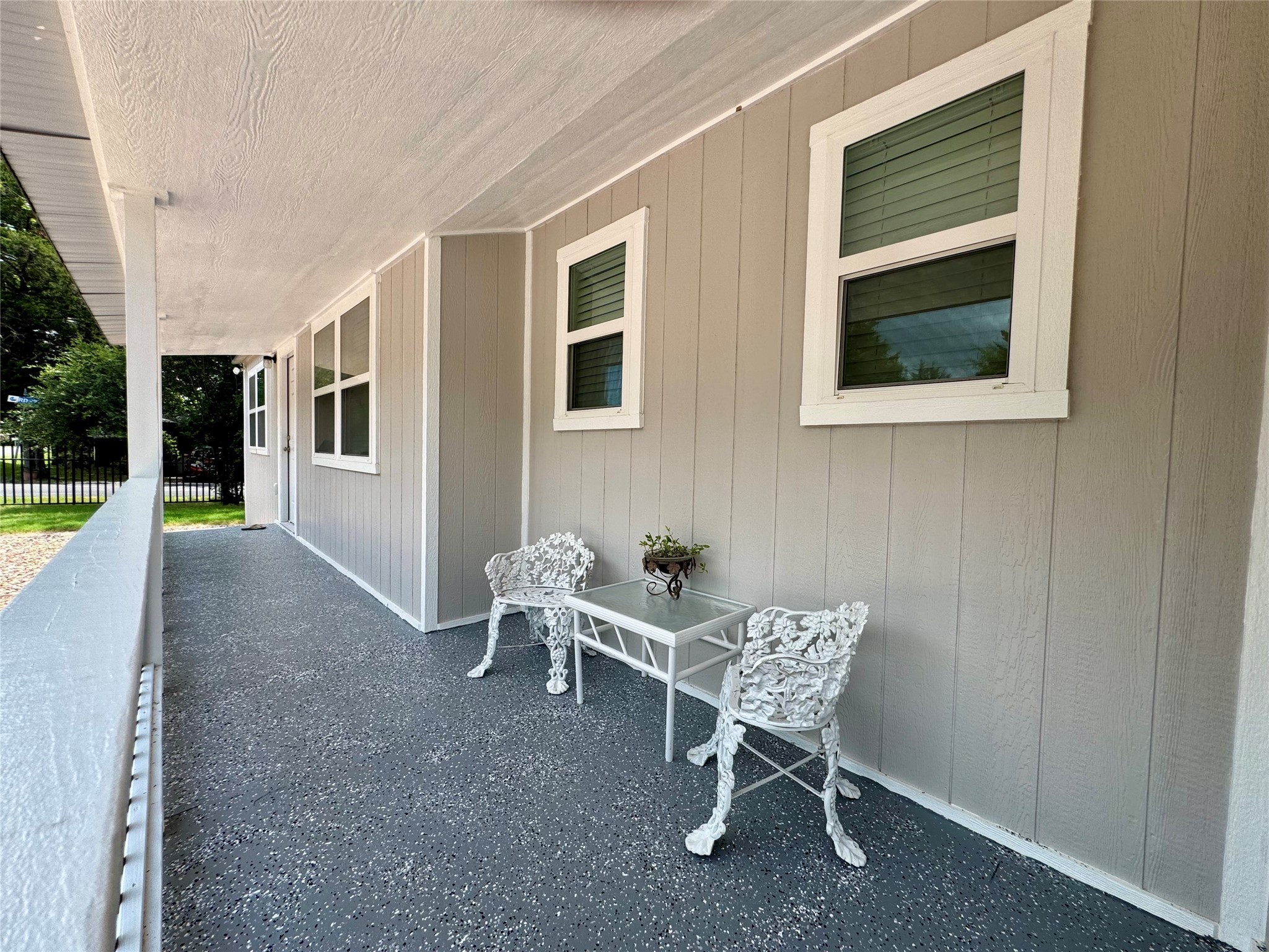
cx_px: 634
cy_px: 476
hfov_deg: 102.1
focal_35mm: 14
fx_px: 513
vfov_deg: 85.7
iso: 40
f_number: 2.2
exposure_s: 1/687
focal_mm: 2.22
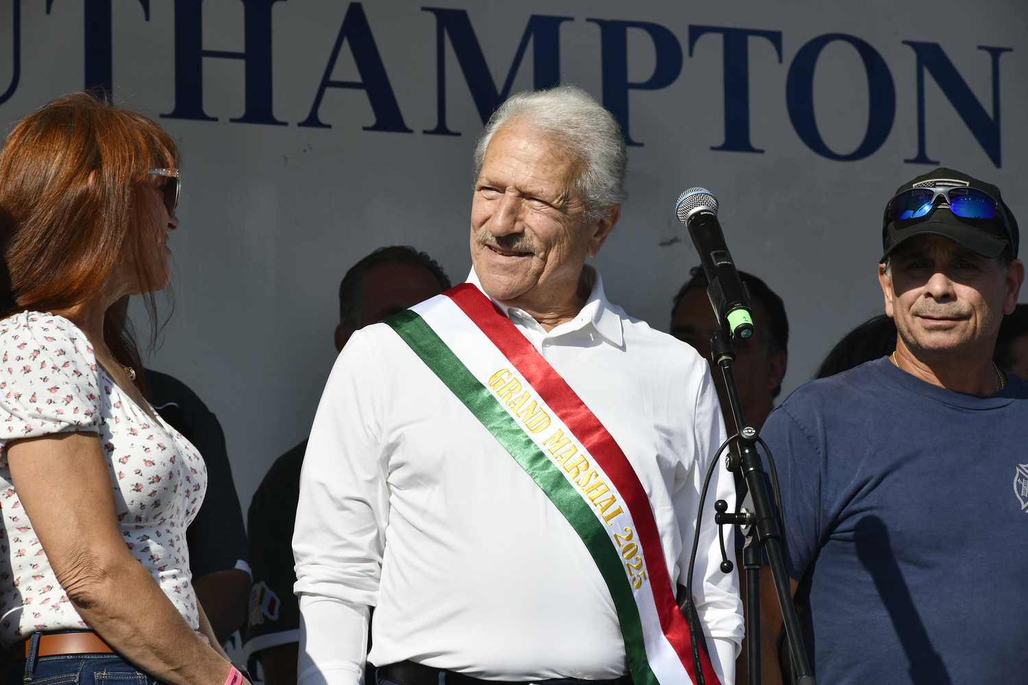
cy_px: 342
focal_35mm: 200
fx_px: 5711
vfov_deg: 6.9
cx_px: 514
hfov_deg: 10.3
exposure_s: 1/1250
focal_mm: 200
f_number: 18
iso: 800
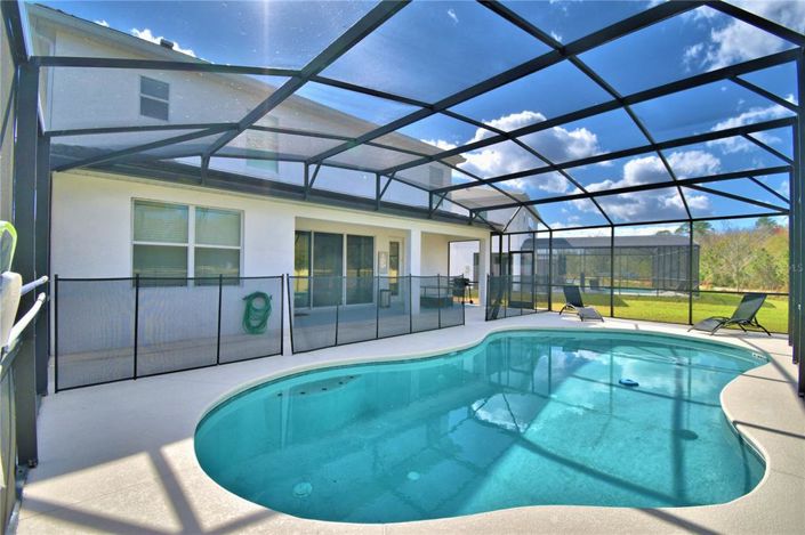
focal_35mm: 15
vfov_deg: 77.2
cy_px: 268
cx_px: 402
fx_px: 335
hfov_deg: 100.4
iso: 100
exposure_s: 1/800
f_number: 4.5
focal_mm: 10
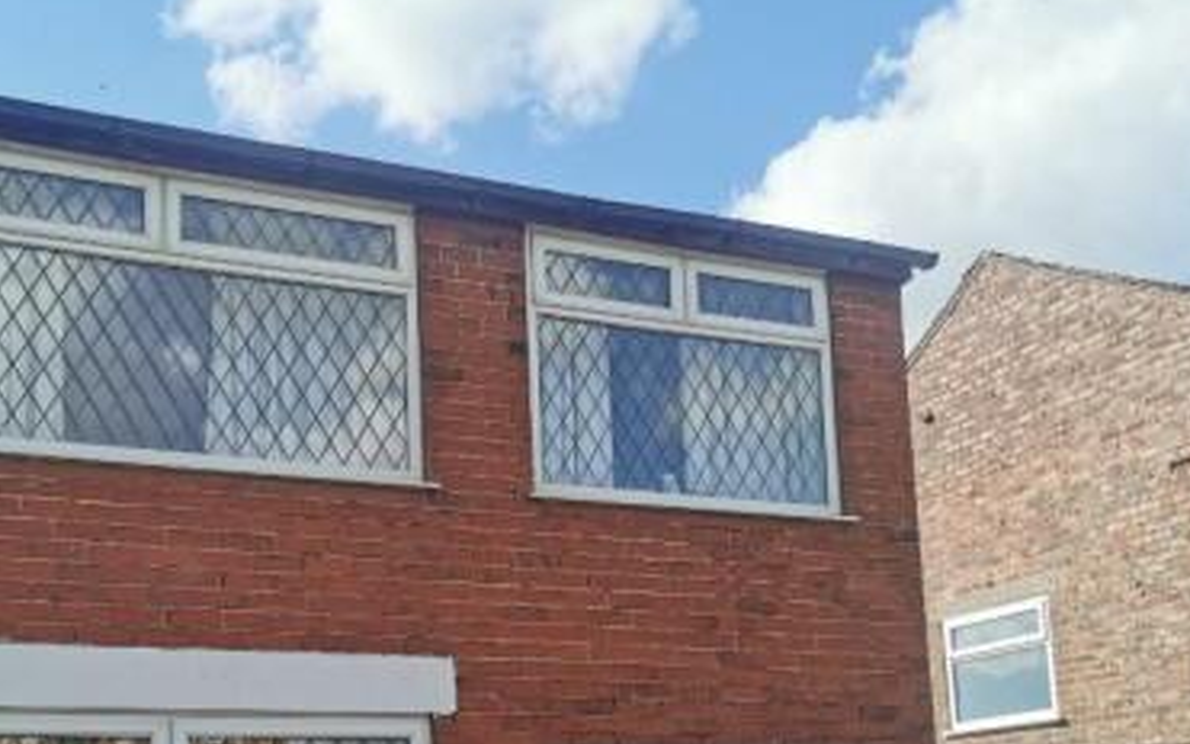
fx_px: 1460
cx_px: 419
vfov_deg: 27.4
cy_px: 688
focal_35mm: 45
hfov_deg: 43.9
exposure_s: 1/2584
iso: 50
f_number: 1.8
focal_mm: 5.58
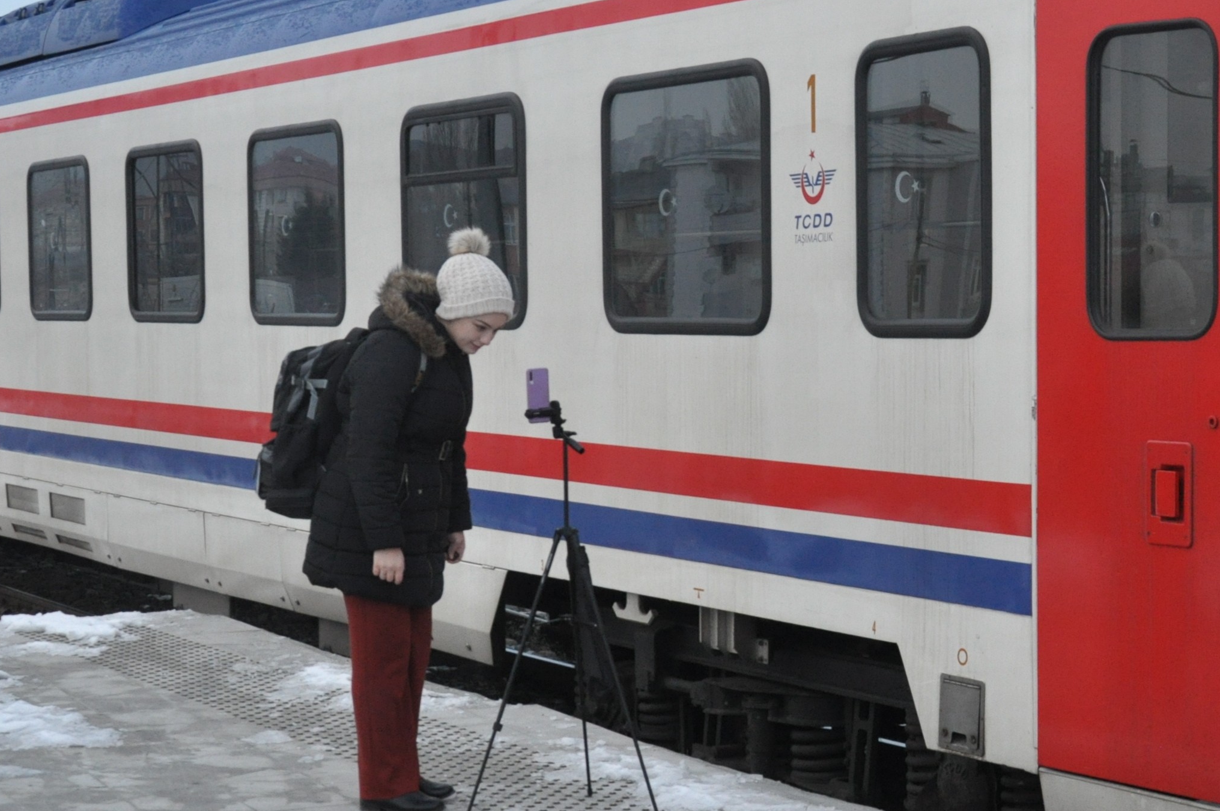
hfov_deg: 26.3
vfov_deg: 17.9
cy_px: 439
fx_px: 2572
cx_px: 919
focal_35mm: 76
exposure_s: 1/125
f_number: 5.6
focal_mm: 24
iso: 800
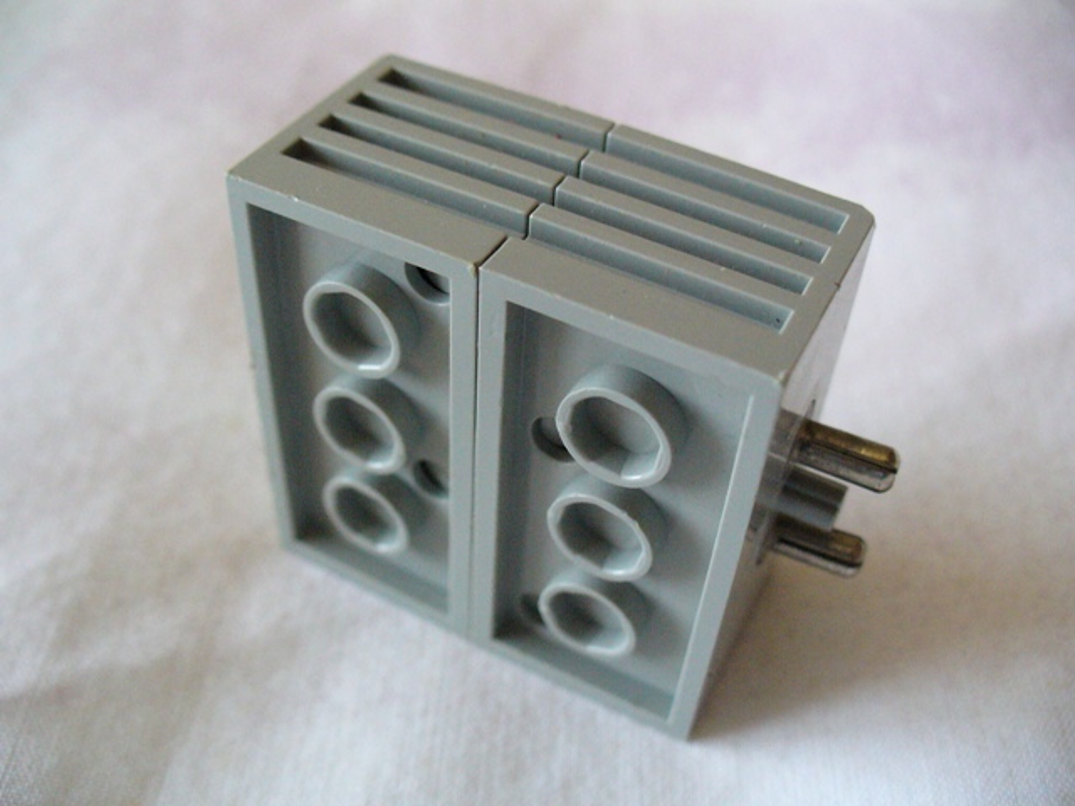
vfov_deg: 38.7
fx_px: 1149
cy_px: 403
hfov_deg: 50.1
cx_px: 538
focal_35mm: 37
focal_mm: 6.1
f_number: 2.8
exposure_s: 1/640
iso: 400
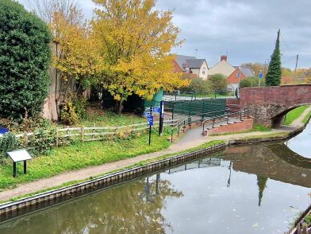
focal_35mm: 34
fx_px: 305
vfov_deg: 41.7
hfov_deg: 53.4
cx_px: 117
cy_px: 135
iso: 50
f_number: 2.2
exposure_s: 1/169
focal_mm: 2.2
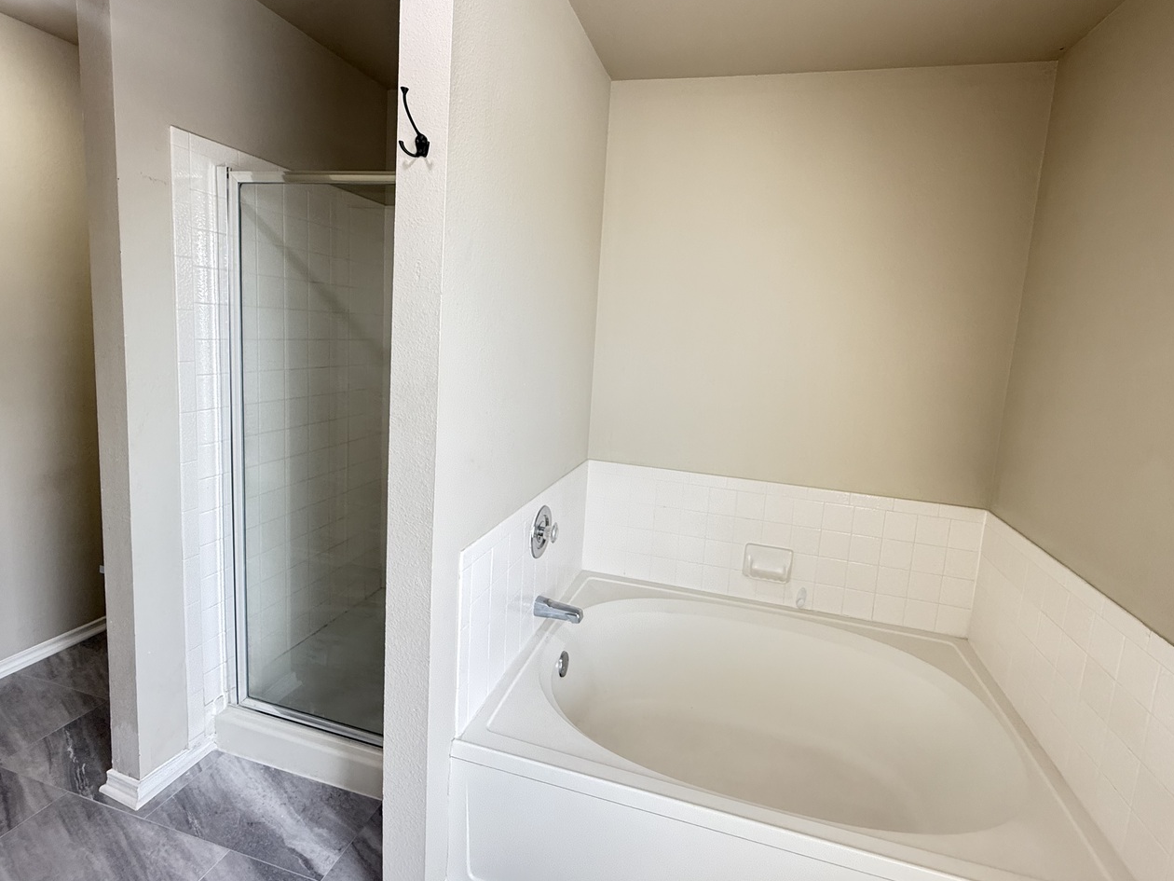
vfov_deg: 77.9
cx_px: 619
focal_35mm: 16
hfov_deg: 94.4
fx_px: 543
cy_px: 400
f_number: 2.2
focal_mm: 2.22
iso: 200
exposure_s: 1/60
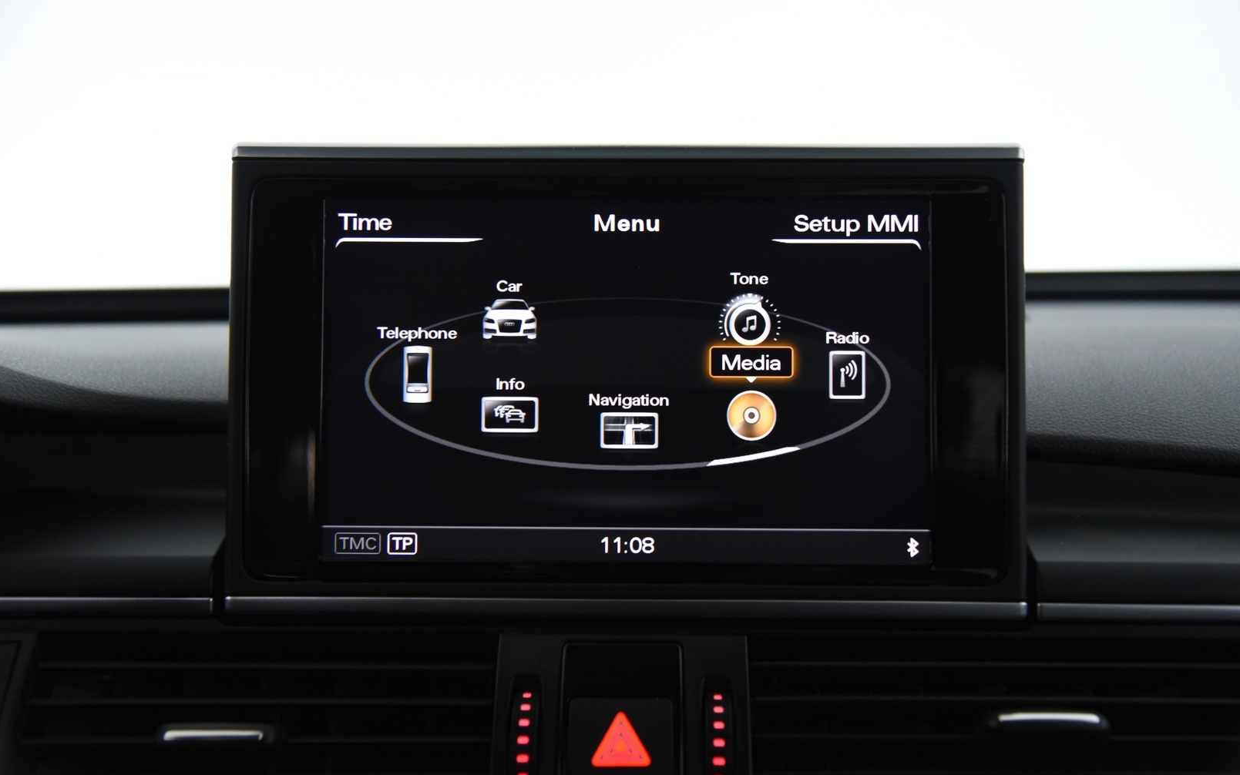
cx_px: 622
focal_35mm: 41
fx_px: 1386
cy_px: 366
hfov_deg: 48.2
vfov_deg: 31.3
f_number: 4
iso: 4000
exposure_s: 1/60
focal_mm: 40
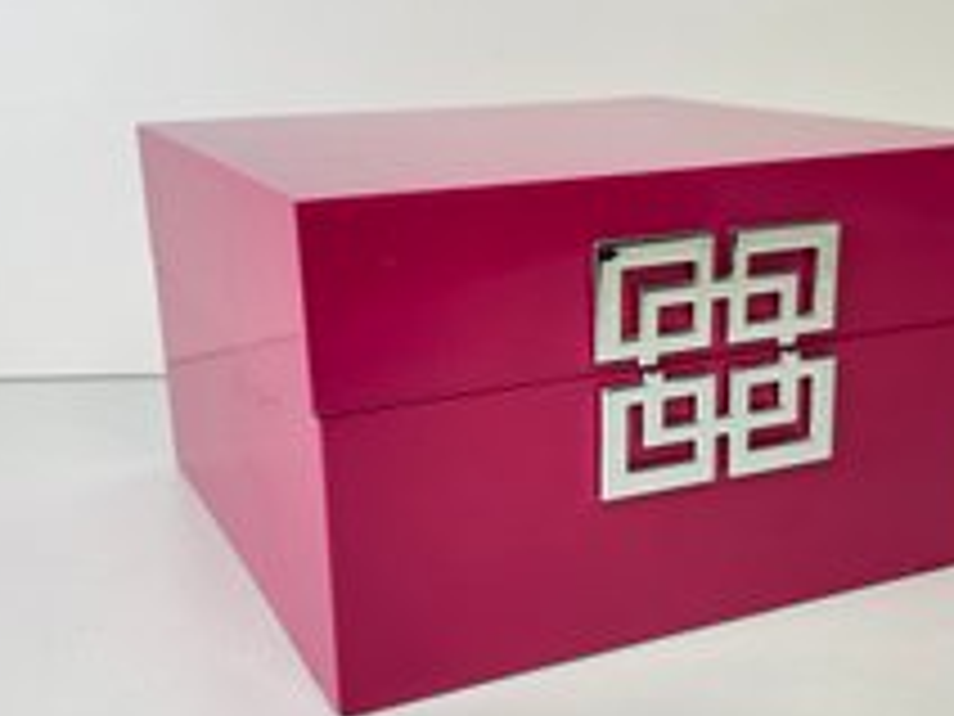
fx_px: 1295
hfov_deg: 40.3
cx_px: 556
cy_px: 412
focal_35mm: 47
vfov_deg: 30.8
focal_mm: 3
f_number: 1.8
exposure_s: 1/120
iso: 40
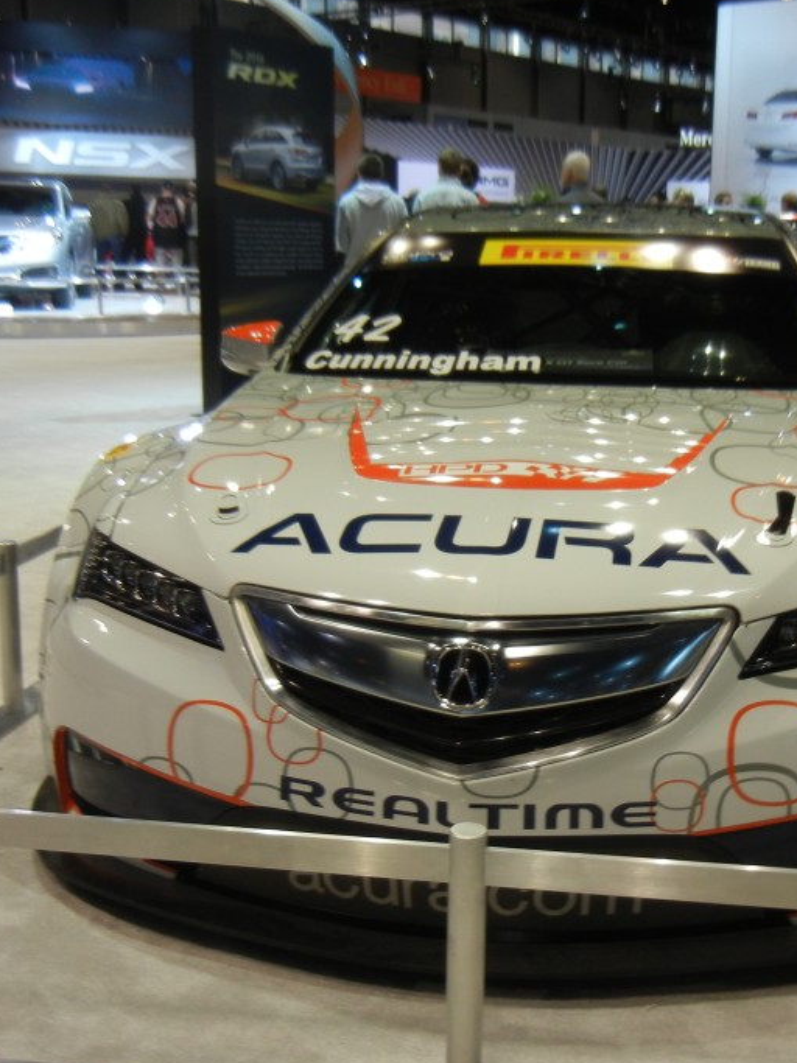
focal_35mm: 45
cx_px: 537
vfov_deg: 42.1
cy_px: 549
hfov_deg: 31.9
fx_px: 1382
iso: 160
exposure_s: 1/66.5
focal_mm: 5.4
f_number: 3.5
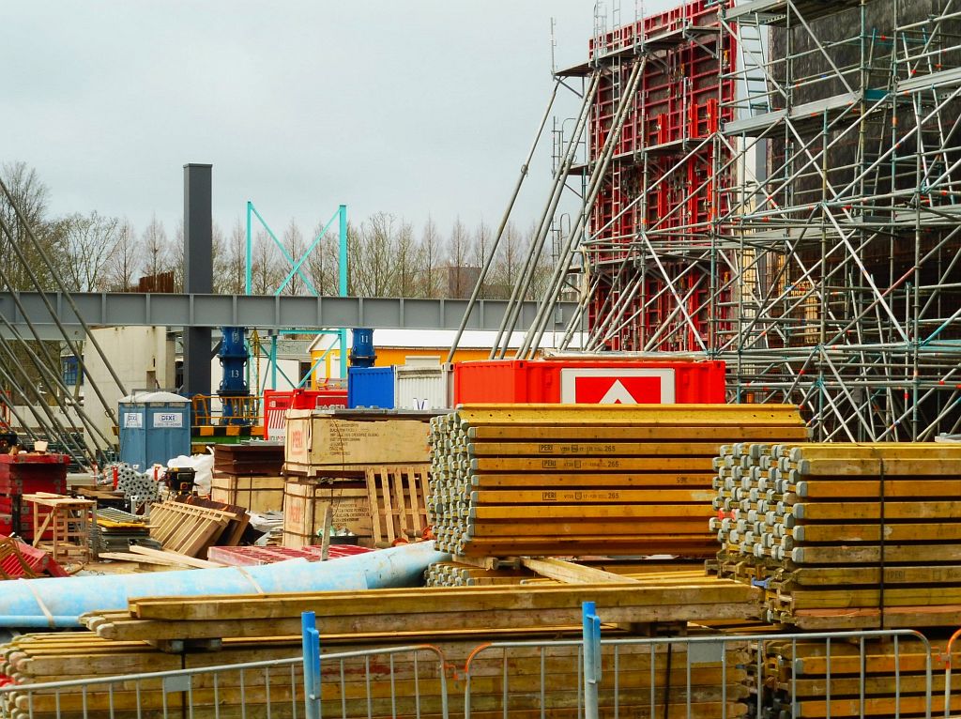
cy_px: 360
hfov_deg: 20.5
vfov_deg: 15.4
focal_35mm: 96
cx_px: 480
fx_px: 2663
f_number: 5.3
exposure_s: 1/100
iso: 100
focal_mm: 17.1
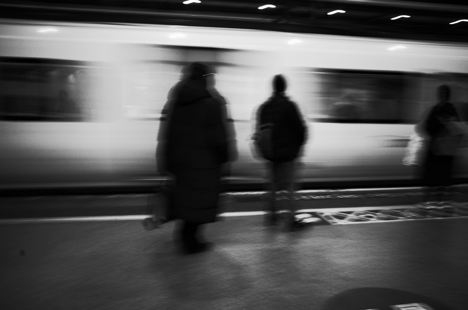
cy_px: 155
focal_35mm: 28
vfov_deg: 46.2
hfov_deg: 65.6
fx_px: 363
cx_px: 234
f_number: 3.2
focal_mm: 18.3
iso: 100
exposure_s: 1/5
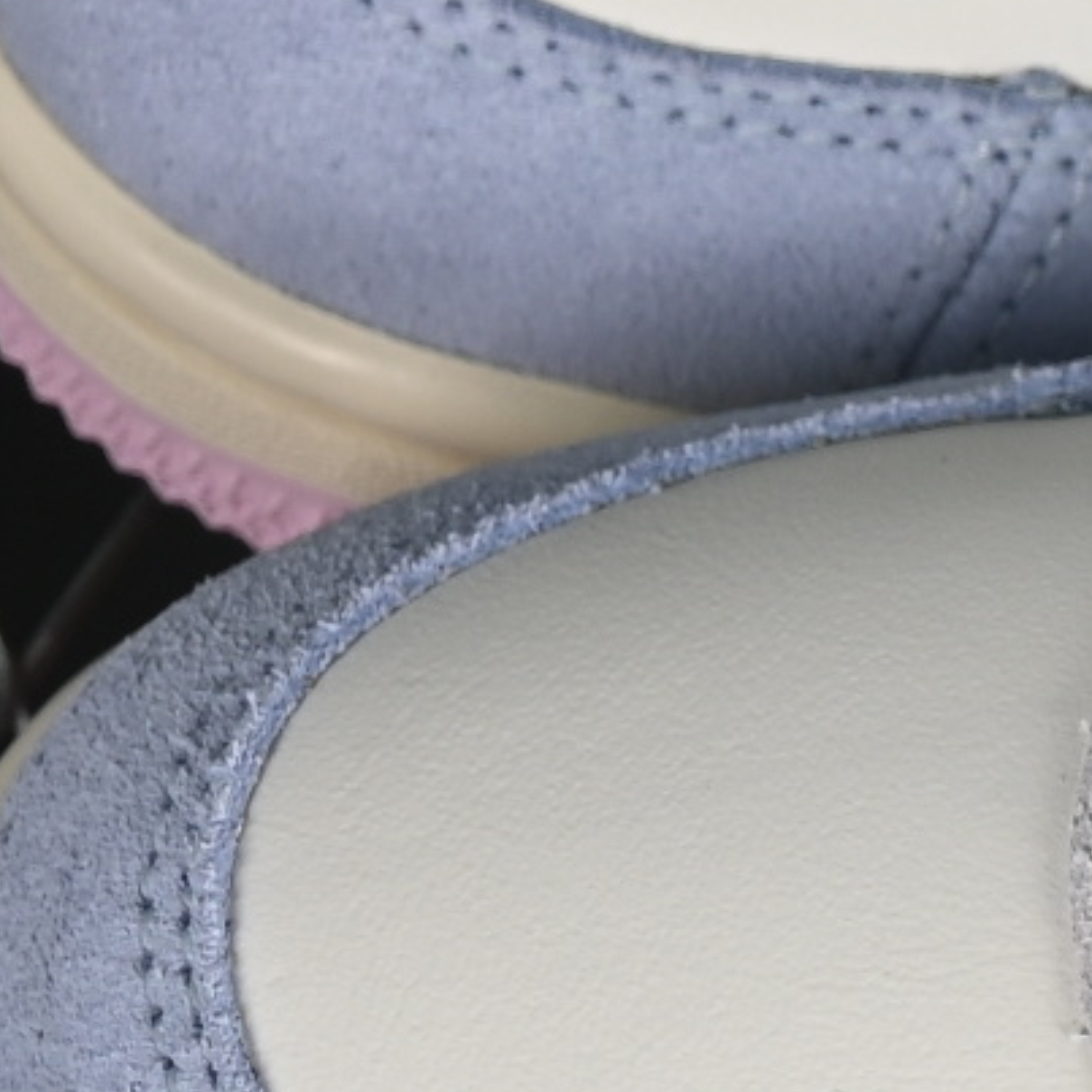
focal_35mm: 440
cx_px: 2680
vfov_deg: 4.0
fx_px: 15704
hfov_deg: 3.9
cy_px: 328
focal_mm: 50
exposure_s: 1/80
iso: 160
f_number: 7.1
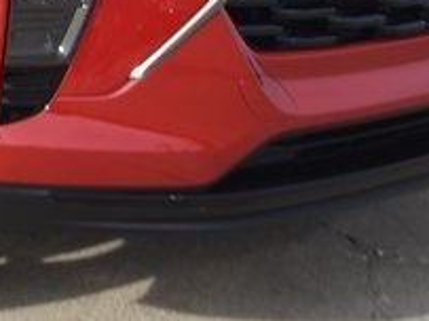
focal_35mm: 160
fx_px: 1982
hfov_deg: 12.1
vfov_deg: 8.9
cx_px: -75
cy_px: -237
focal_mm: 22
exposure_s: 1/640
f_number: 4.5
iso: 100
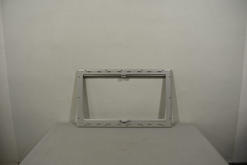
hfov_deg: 67.4
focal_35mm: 27
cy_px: 82
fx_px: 185
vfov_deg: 47.9
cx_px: 124
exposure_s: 1/125
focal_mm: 18
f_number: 5.6
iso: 250
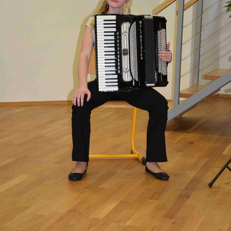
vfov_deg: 18.8
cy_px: 81
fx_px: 695
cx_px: 115
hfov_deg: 18.9
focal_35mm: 92
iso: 1600
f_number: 4.8
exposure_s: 1/100
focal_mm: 48
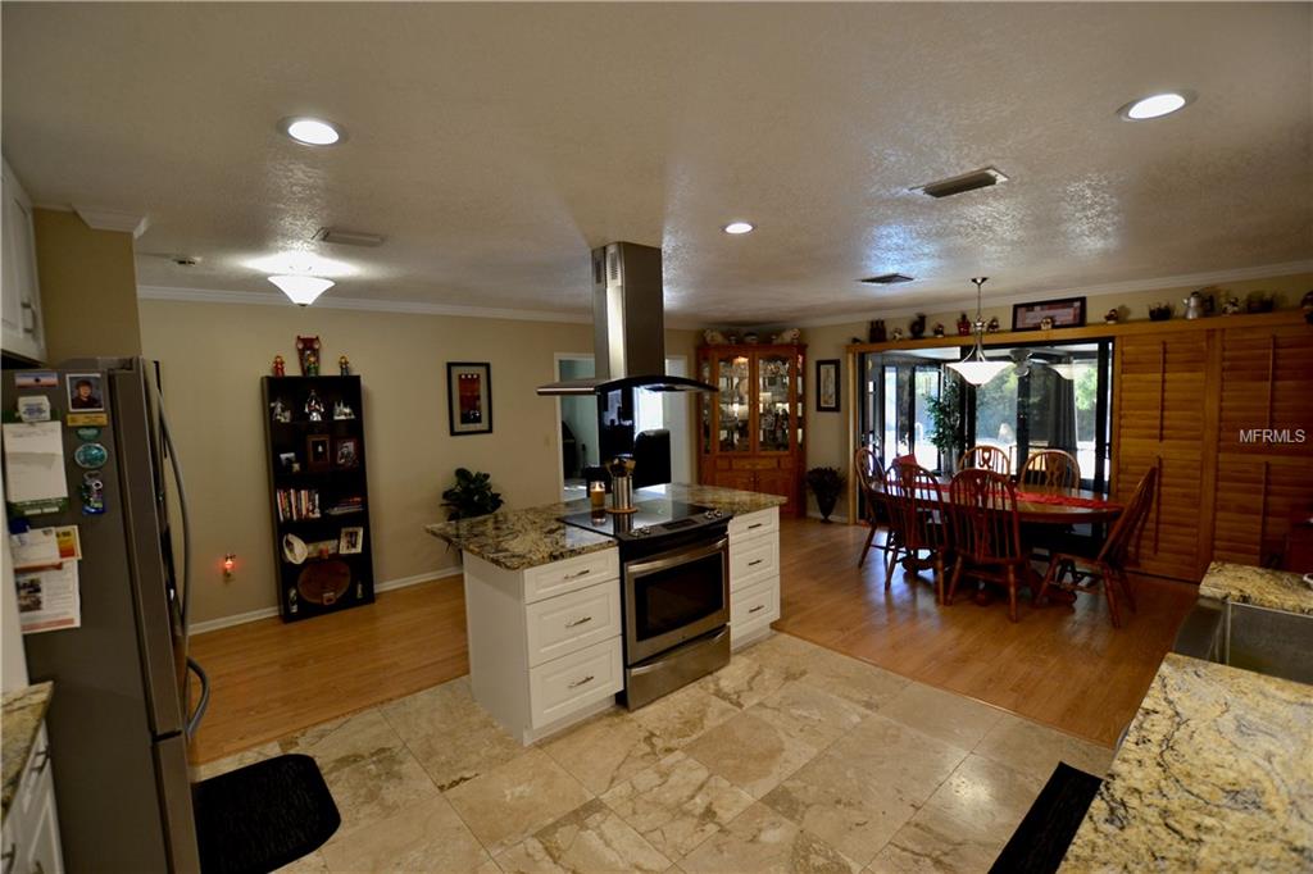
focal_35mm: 15
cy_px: 437
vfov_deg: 77.3
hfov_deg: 100.4
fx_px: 547
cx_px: 656
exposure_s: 1/60
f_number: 4
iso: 400
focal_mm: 10
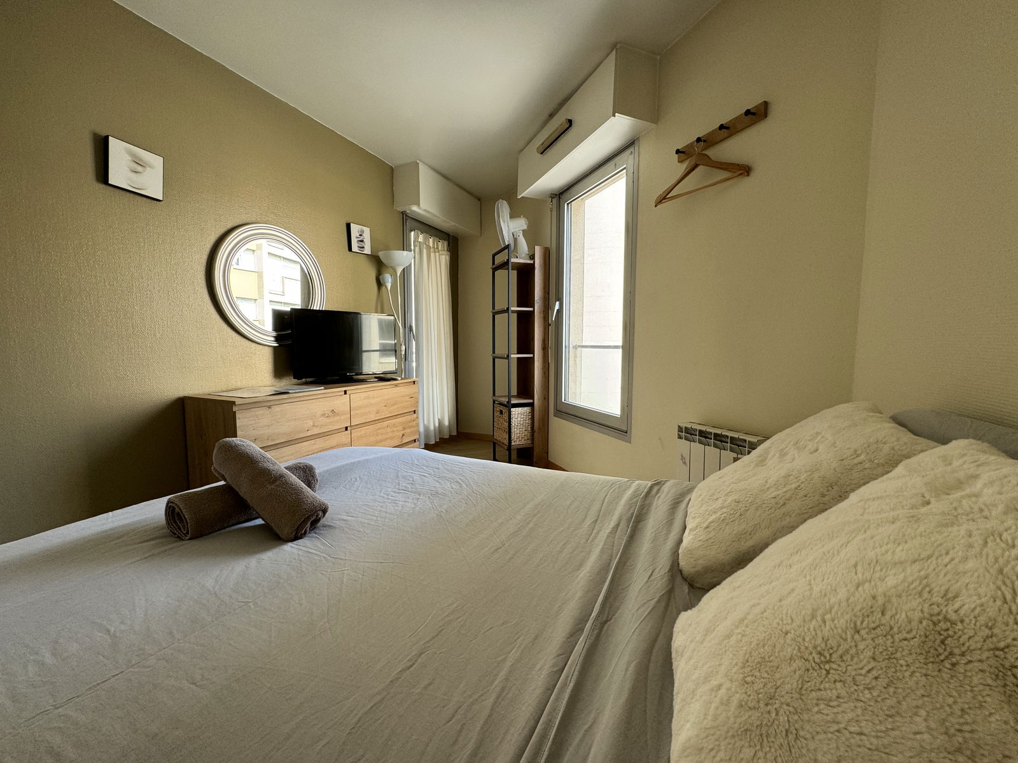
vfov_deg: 85.7
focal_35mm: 14
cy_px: 382
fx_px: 412
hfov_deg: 102.1
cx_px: 509
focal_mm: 2.22
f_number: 2.2
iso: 80
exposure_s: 1/99
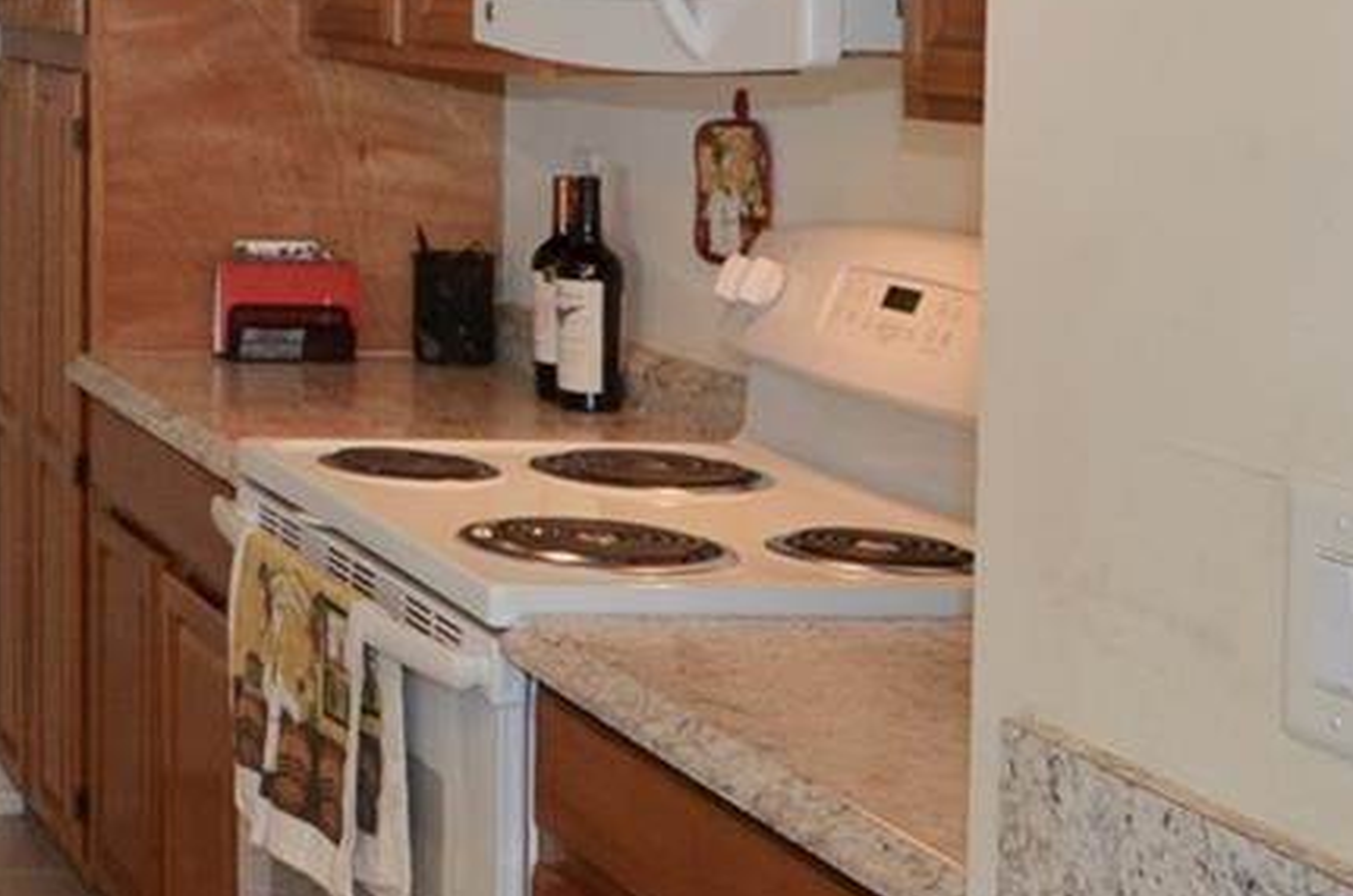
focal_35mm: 67
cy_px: 14
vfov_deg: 19.7
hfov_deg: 23.9
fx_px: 2513
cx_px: -673
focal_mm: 12
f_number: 4
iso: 500
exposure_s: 1/60
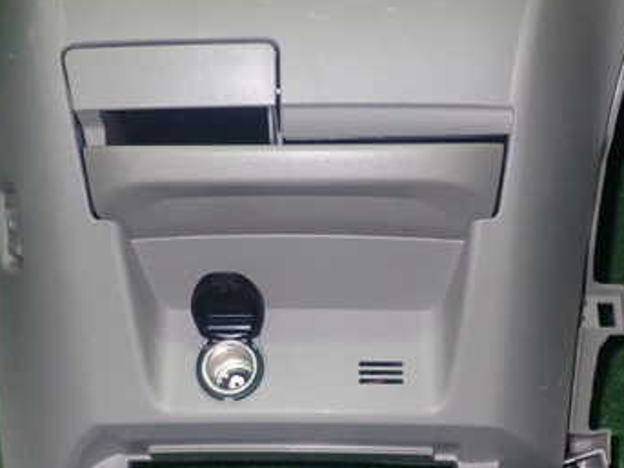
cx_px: 293
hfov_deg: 30.7
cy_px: 228
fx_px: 1135
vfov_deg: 23.3
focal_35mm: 63
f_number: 7.1
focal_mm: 6.37
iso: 800
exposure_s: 1/40
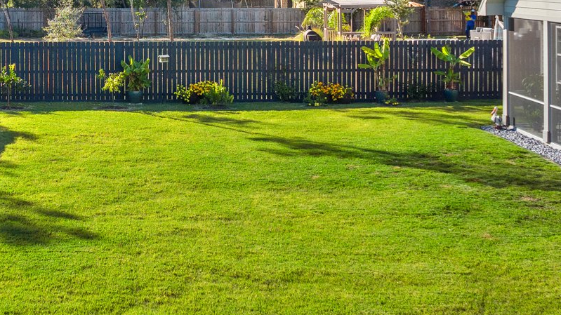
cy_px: -27
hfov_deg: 30.9
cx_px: 139
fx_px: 996
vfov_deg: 17.4
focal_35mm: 67
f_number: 2.8
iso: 100
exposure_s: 1/1600
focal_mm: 12.29
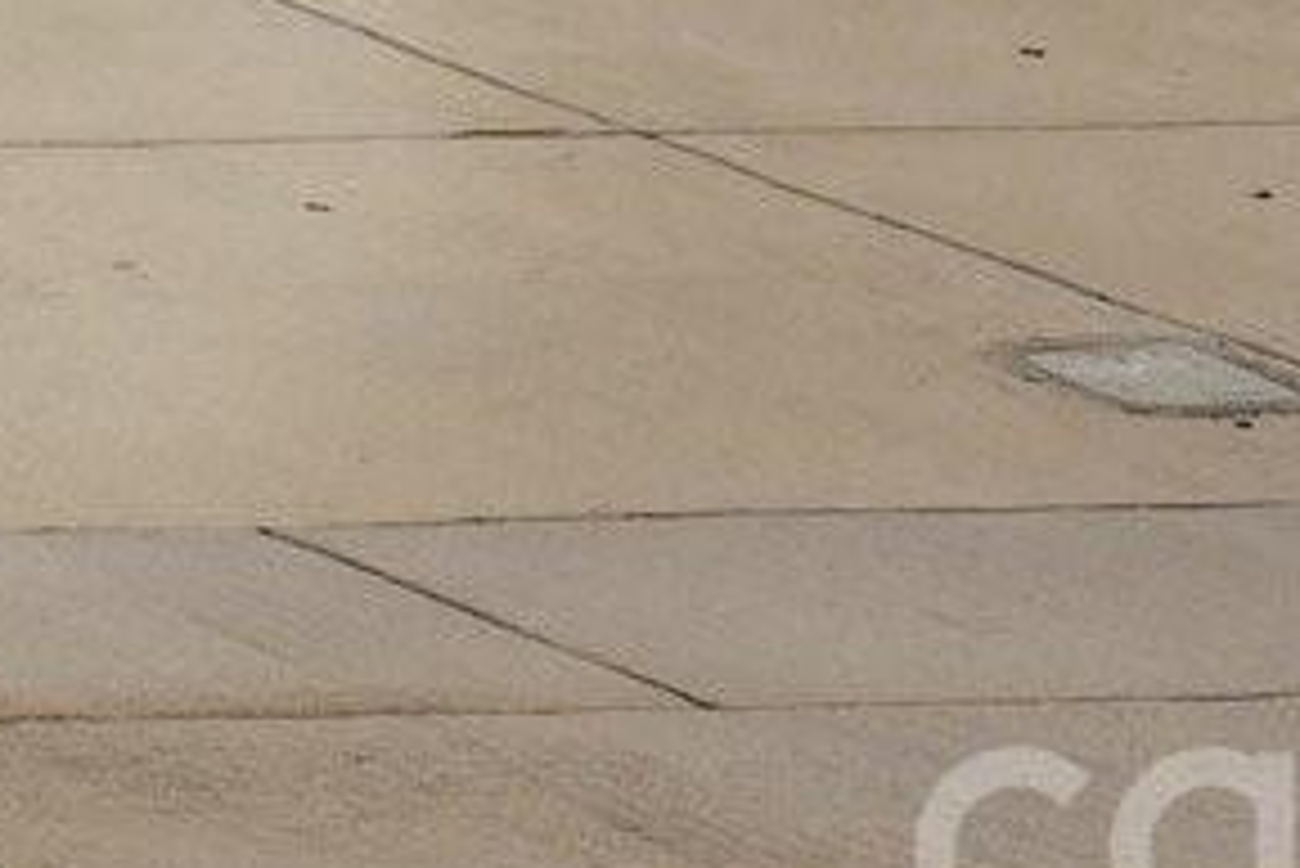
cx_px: -1147
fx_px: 9971
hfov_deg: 7.2
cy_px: -1828
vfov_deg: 4.7
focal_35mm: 276
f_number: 5
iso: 100
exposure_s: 1/320
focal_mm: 39
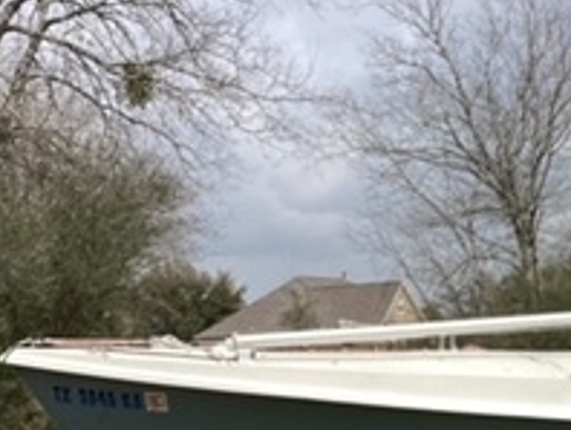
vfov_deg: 18.9
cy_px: 470
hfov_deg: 24.5
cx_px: 600
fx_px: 1239
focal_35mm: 75
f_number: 2.4
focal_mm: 3.3
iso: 25
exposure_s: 1/1597
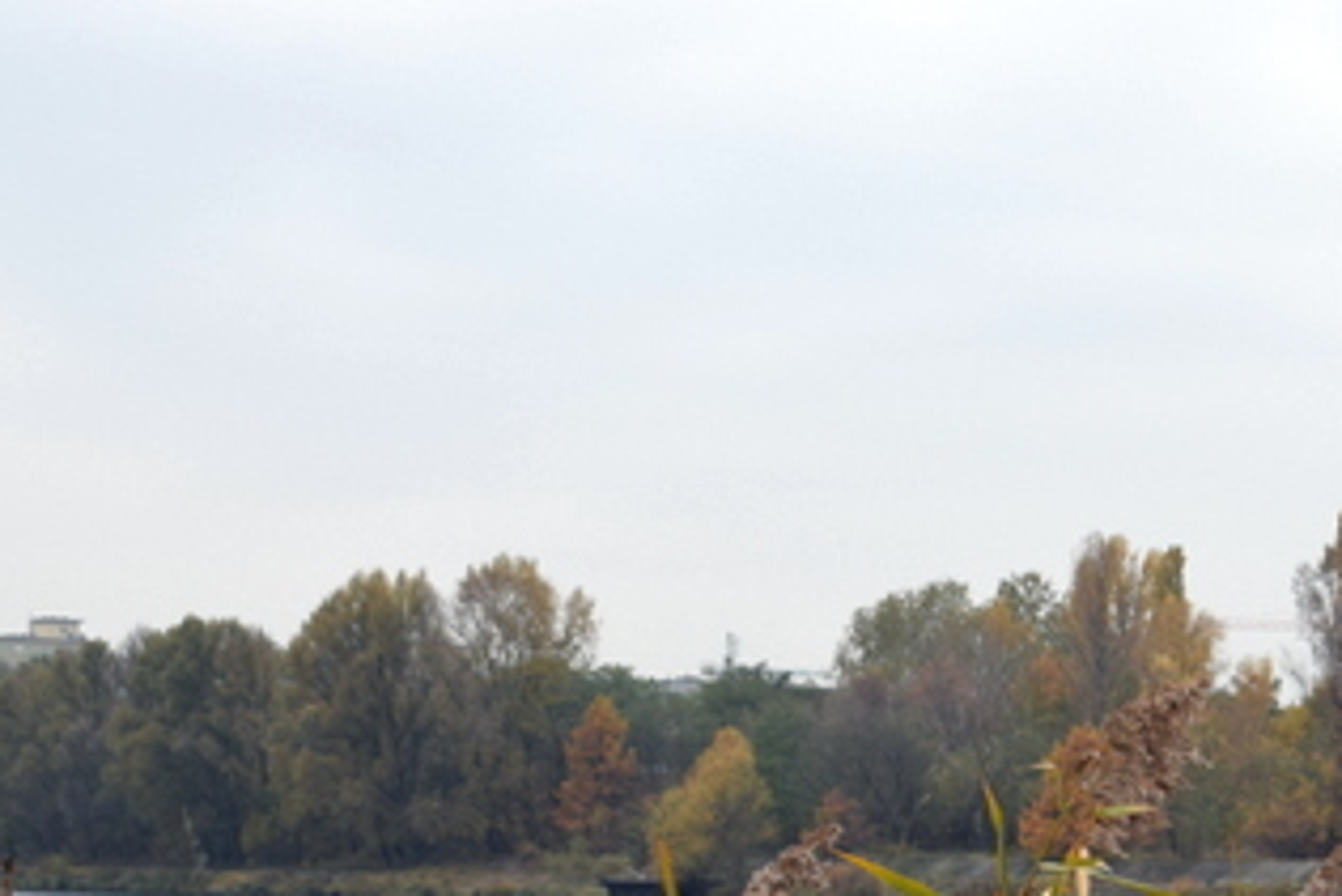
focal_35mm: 114
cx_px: 1410
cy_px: 1045
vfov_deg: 11.8
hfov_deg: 17.4
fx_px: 4251
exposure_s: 1/200
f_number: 8
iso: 400
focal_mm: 30
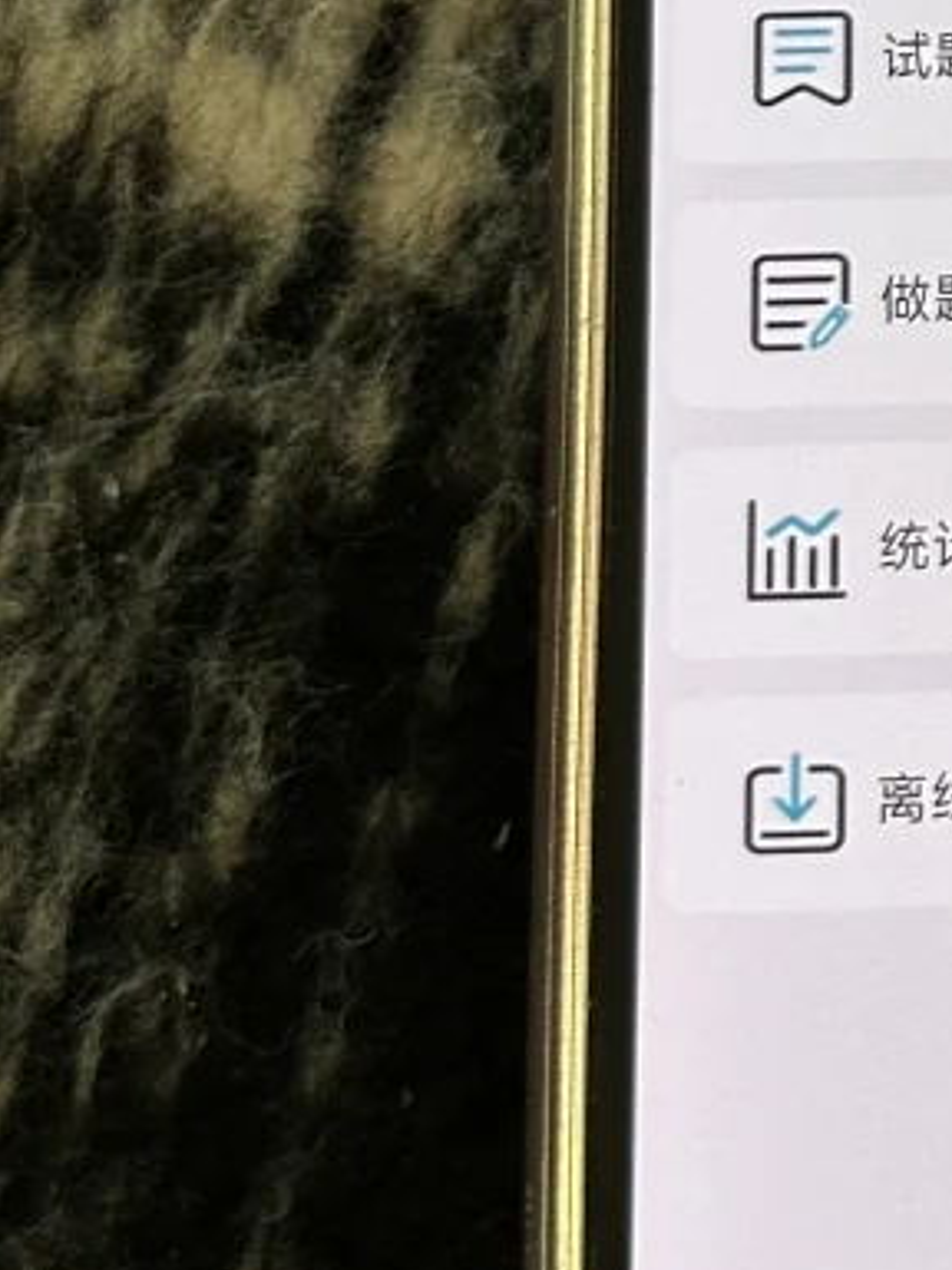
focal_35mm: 180
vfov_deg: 10.7
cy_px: -374
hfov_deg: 7.9
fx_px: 6600
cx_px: 1782
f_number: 1.78
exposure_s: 1/233
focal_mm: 6.86
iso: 64
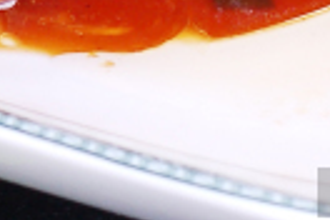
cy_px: -609
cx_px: -370
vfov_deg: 1.9
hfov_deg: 2.9
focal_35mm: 699
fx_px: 6407
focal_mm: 60
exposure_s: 1/640
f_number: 11
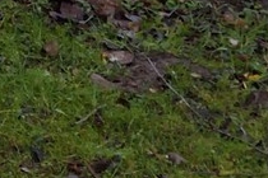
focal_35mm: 183
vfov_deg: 7.1
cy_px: -217
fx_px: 1362
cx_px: -685
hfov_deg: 8.3
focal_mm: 24
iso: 1600
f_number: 9
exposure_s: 1/125
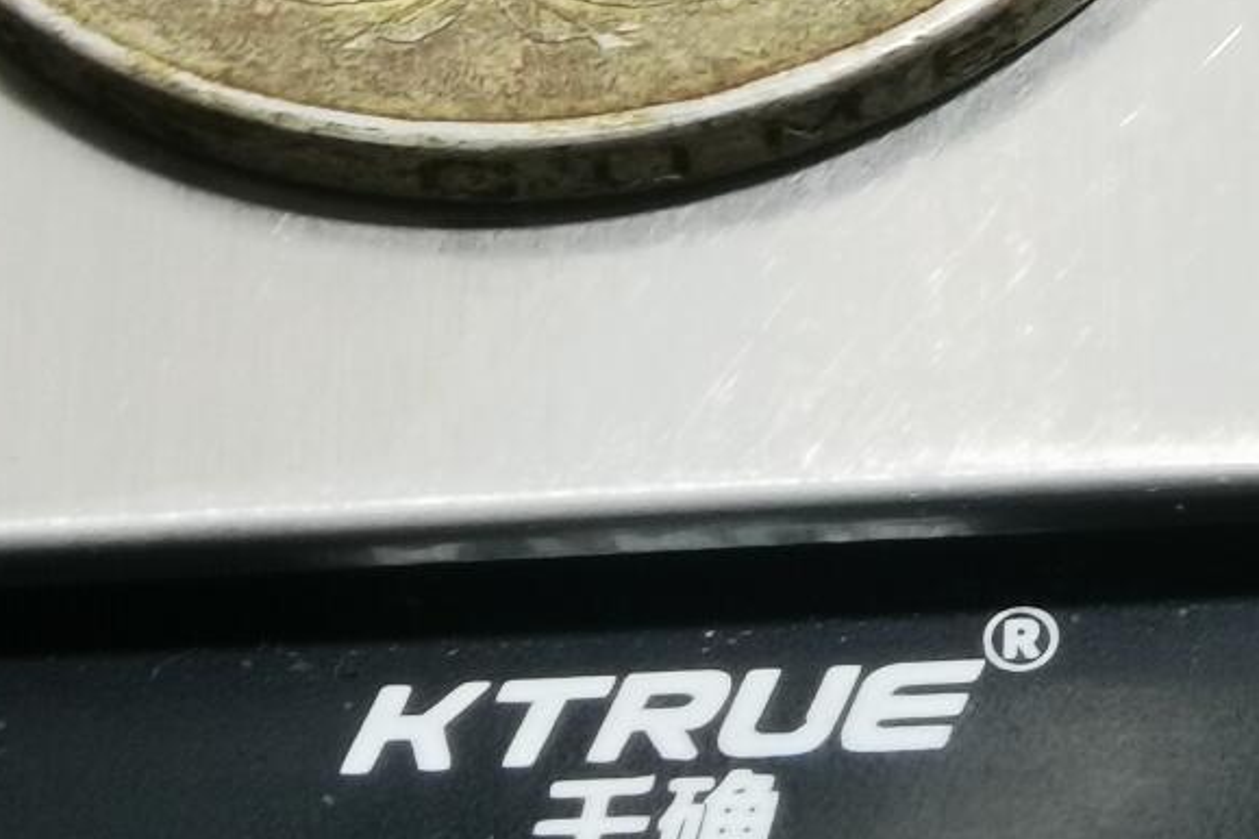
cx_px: 778
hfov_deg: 9.8
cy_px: -74
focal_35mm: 210
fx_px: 7344
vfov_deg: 6.5
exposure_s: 1/50
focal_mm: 6.67
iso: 100
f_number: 1.9
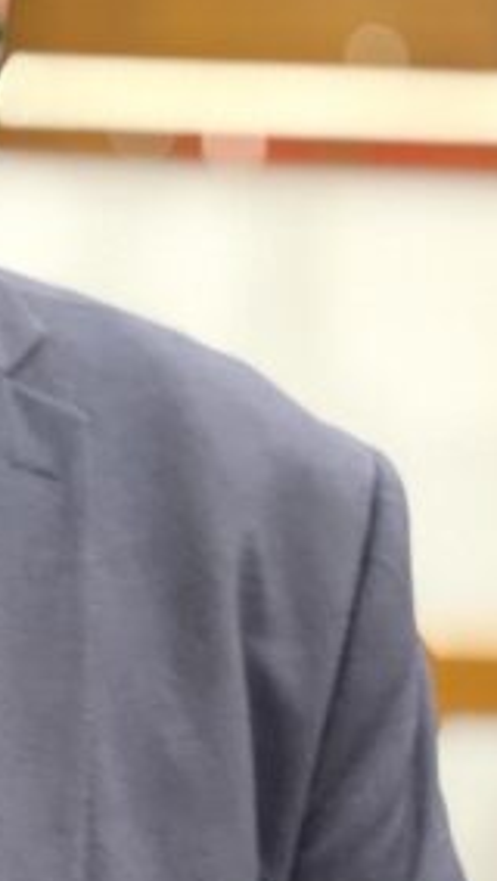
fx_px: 4001
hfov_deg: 7.0
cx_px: -283
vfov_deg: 12.6
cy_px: 248
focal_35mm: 171
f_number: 2.2
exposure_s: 1/14
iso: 400
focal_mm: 7.5
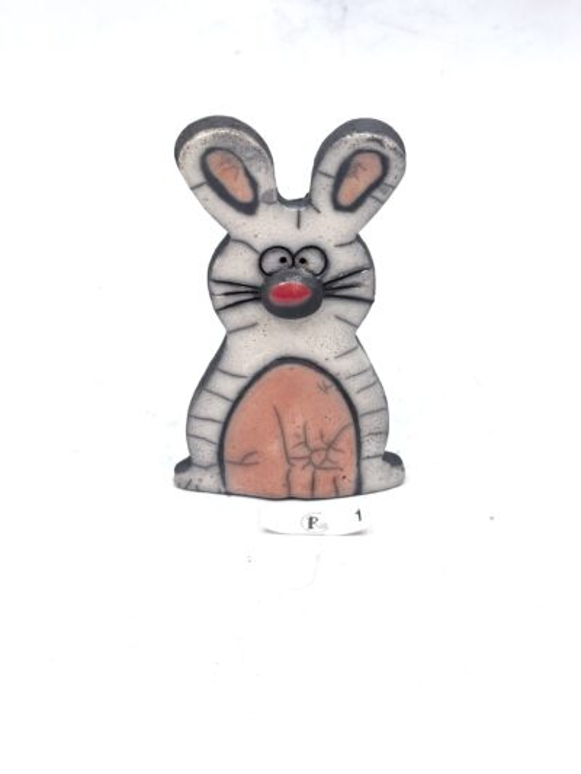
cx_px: 290
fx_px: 1163
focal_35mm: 52
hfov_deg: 28.0
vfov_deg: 36.8
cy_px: 387
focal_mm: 5.96
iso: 50
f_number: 1.6
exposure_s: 1/539
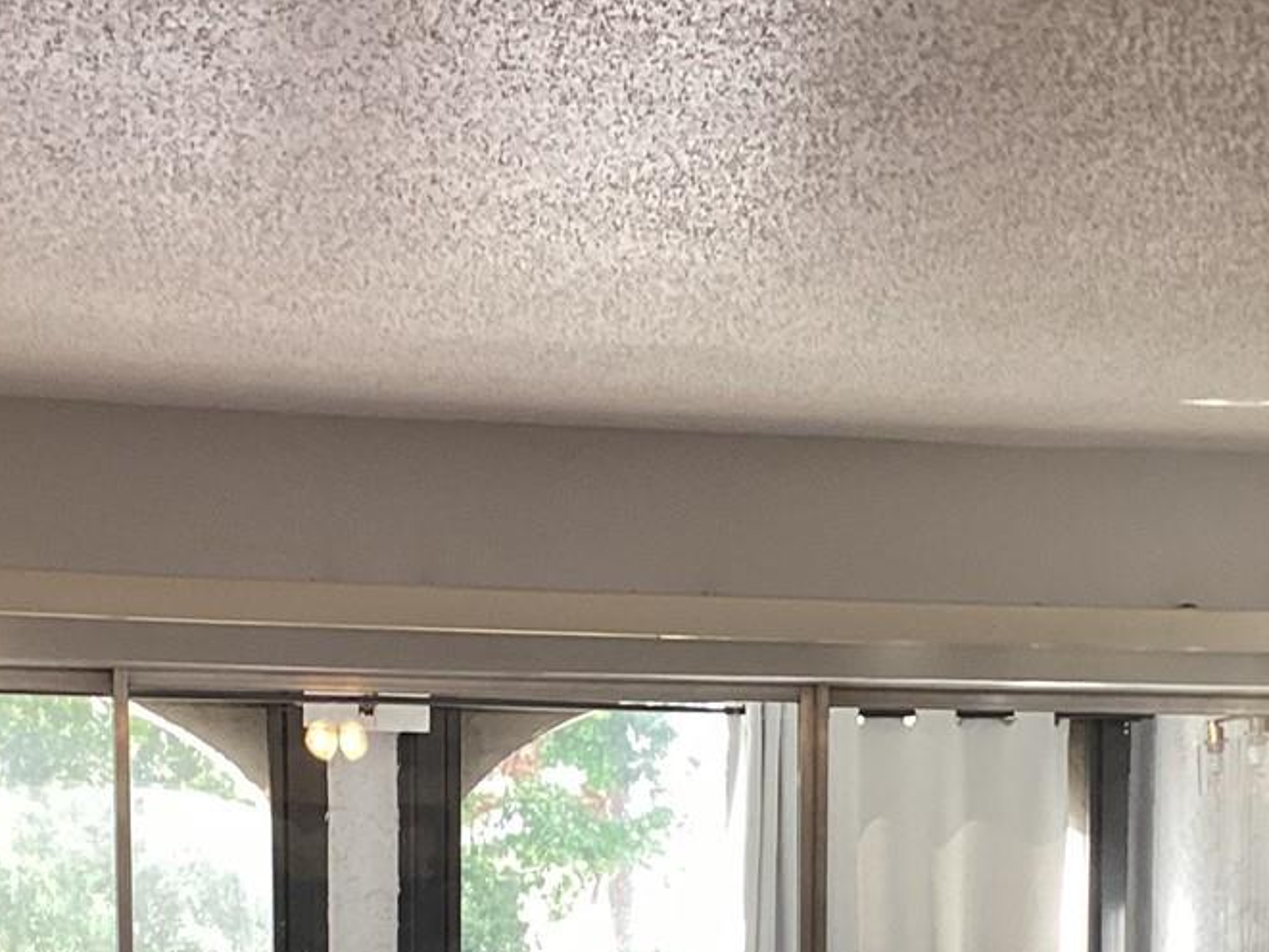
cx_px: 685
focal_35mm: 75
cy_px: 1134
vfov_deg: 18.6
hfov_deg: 26.0
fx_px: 2750
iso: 100
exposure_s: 1/60
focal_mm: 3.3
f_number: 2.4
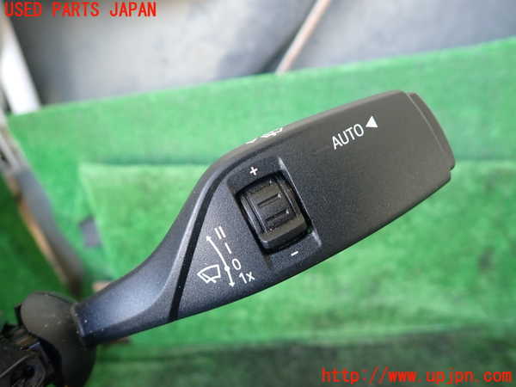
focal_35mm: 25
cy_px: 194
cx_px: 258
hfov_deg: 69.4
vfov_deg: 54.9
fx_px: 373
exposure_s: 1/40
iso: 200
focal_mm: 4.5
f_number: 2
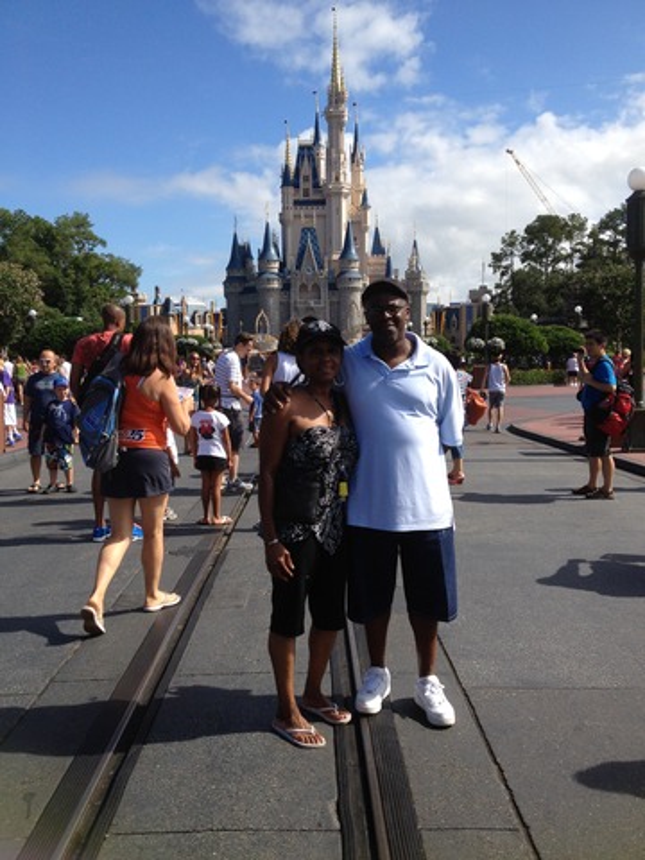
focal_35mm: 35
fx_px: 870
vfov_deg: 52.6
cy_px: 430
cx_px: 322
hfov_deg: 40.7
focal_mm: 4.28
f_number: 2.4
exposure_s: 1/1623
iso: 64
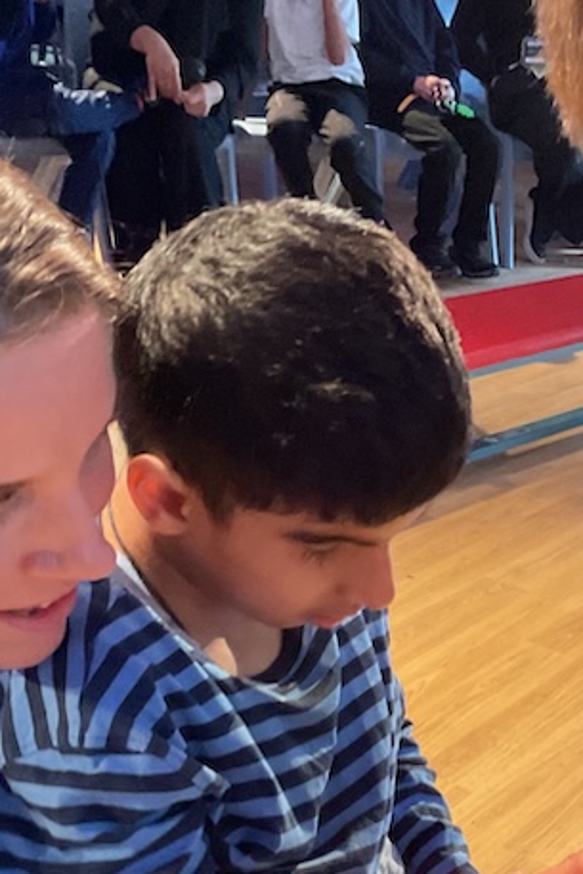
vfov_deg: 30.1
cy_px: 622
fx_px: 1602
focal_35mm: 66
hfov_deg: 20.0
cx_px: 572
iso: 250
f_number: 1.8
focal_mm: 3
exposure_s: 1/50
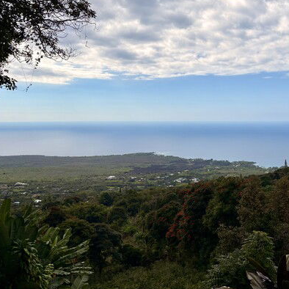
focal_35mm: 35
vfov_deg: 47.2
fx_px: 331
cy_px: 133
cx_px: 215
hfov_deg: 45.7
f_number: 1.6
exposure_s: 1/4950
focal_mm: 5.96
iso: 50
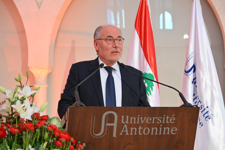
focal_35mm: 77
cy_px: 75
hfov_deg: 26.3
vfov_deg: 17.7
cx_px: 112
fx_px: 481
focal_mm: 77
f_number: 5.6
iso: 5000
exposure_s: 1/200
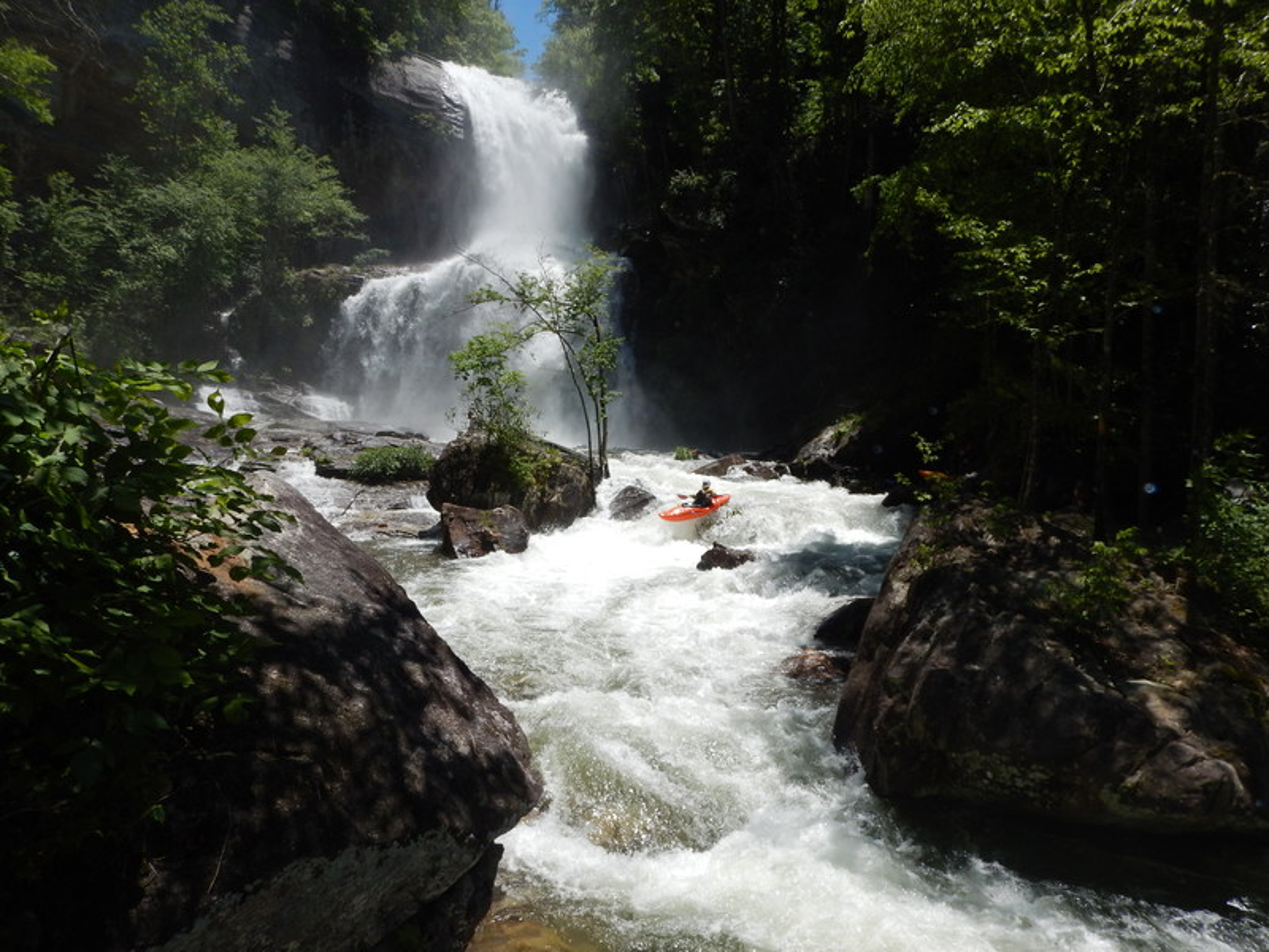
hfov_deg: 71.6
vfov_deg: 56.8
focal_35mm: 24
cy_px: 476
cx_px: 634
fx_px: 880
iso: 125
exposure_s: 1/1250
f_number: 4.1
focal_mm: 4.3
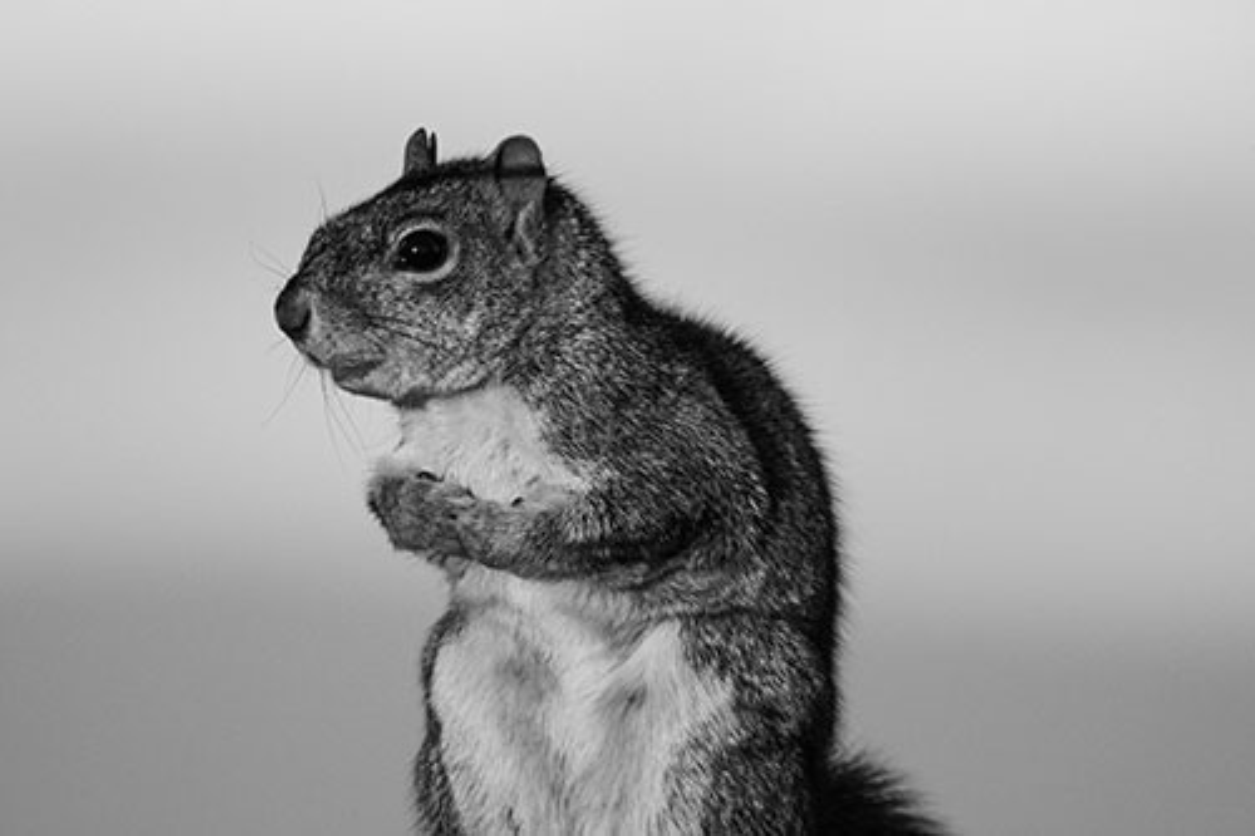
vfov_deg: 1.1
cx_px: 628
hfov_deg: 1.7
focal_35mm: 1200
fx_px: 41817
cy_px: 418
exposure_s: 1/1250
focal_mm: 1200
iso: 3200
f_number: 13
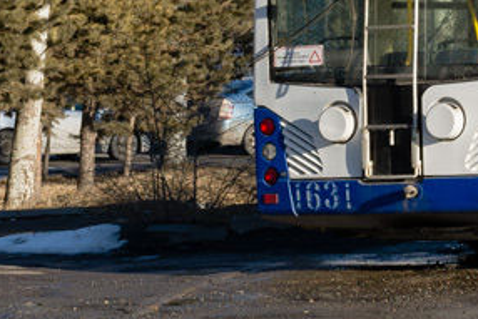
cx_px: 610
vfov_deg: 6.3
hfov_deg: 9.5
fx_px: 2843
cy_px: -294
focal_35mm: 214
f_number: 8
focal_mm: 34
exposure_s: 1/320
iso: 200
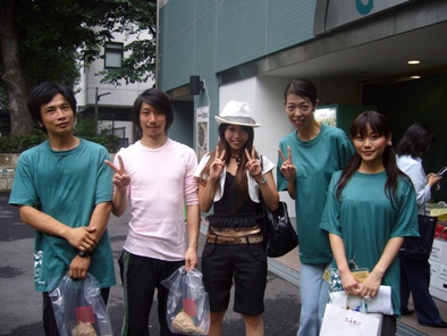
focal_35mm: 35
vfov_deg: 40.7
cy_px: 168
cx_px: 224
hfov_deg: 52.6
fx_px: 452
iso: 80
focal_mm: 5.8
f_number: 2.8
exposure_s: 1/60
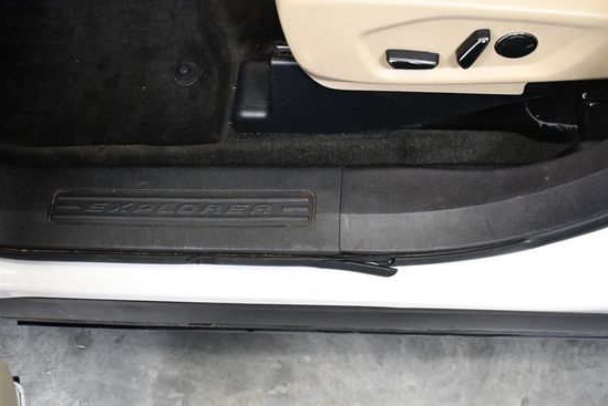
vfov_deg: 31.9
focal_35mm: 42
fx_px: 710
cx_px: 299
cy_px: 210
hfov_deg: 46.4
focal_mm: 18
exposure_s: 1/60
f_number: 3.5
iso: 3200
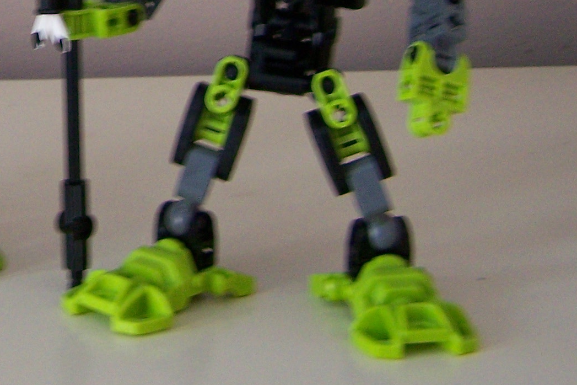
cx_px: -136
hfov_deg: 18.0
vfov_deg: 12.3
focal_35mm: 107
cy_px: -159
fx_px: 1715
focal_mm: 6.3
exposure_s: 1/13
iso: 160
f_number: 2.8
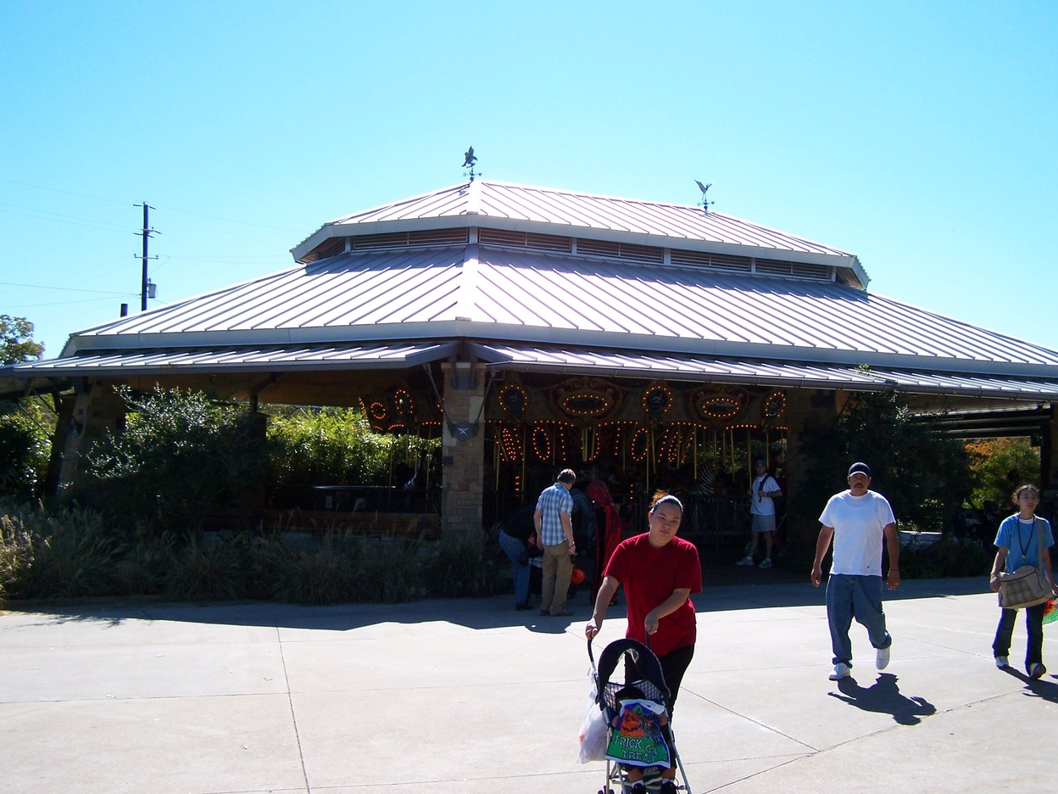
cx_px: 538
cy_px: 401
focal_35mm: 39
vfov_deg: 36.8
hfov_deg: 47.9
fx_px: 1192
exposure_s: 1/1000
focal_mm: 6.3
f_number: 2.8
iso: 80
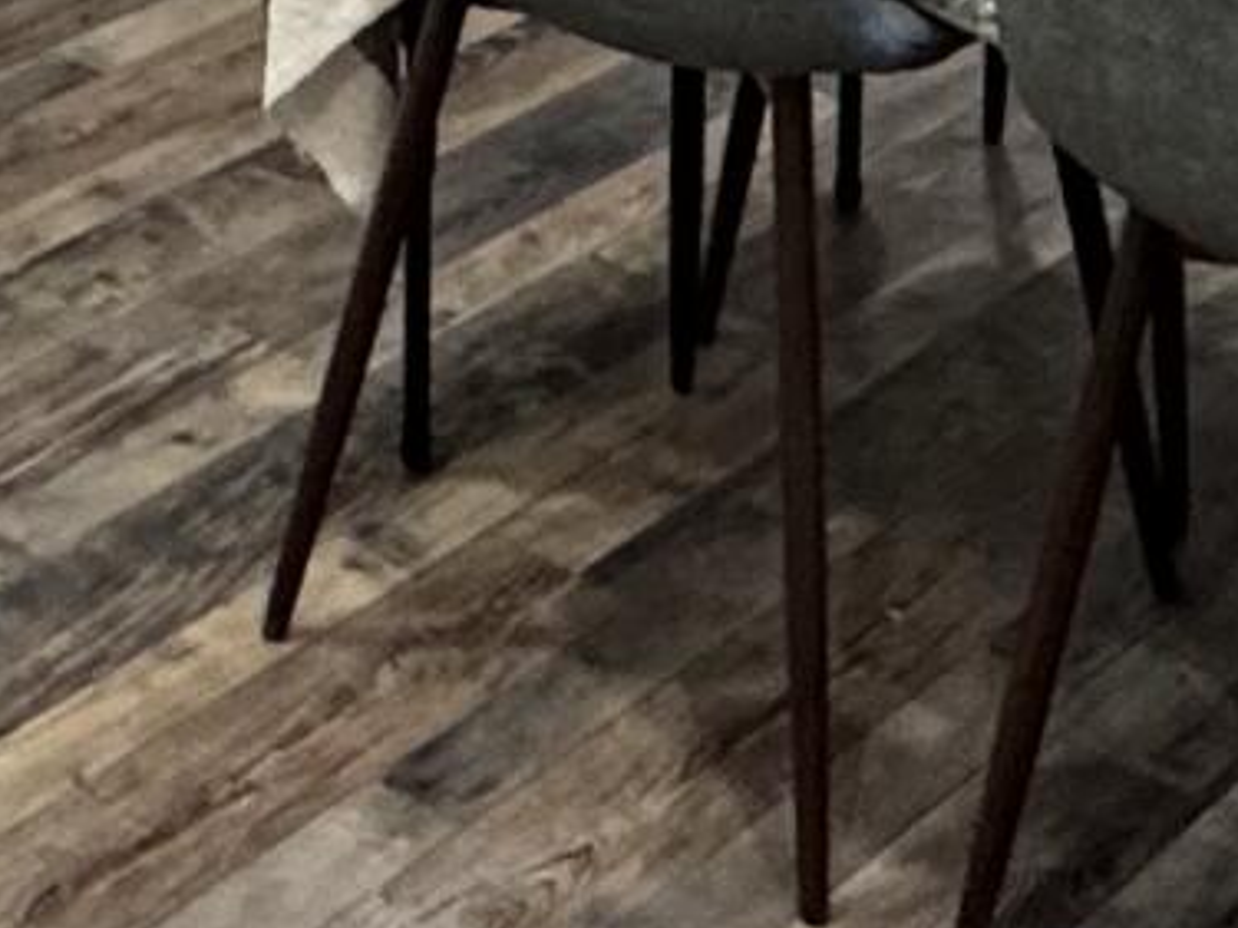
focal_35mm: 112
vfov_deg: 10.2
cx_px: 238
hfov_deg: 17.4
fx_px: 4004
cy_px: -1714
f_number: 2.2
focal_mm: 2.22
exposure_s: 1/60
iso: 250
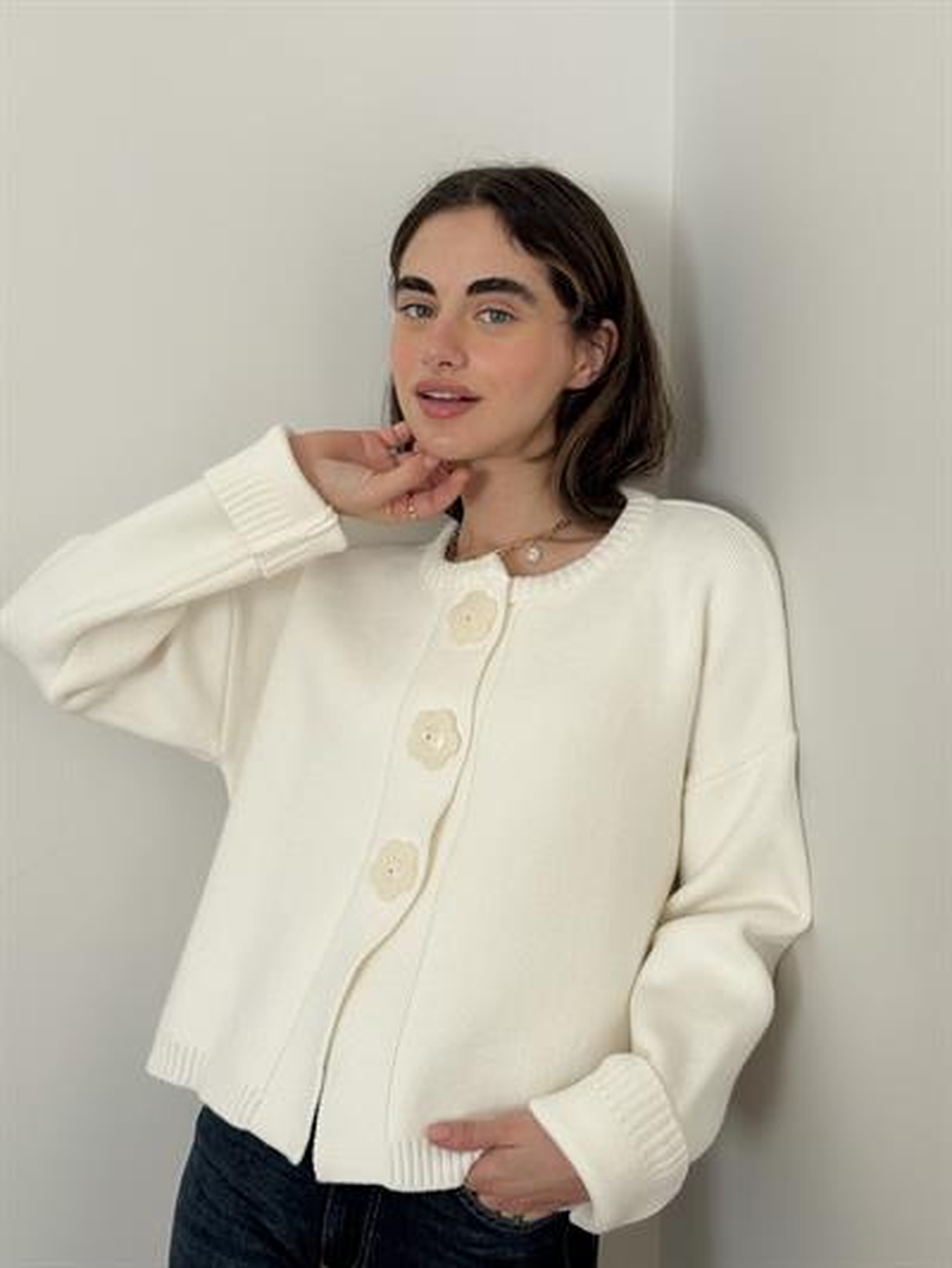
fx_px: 1759
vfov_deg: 39.6
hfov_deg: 30.3
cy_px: 634
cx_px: 476
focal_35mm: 48
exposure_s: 1/121
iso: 64
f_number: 1.78
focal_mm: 6.76
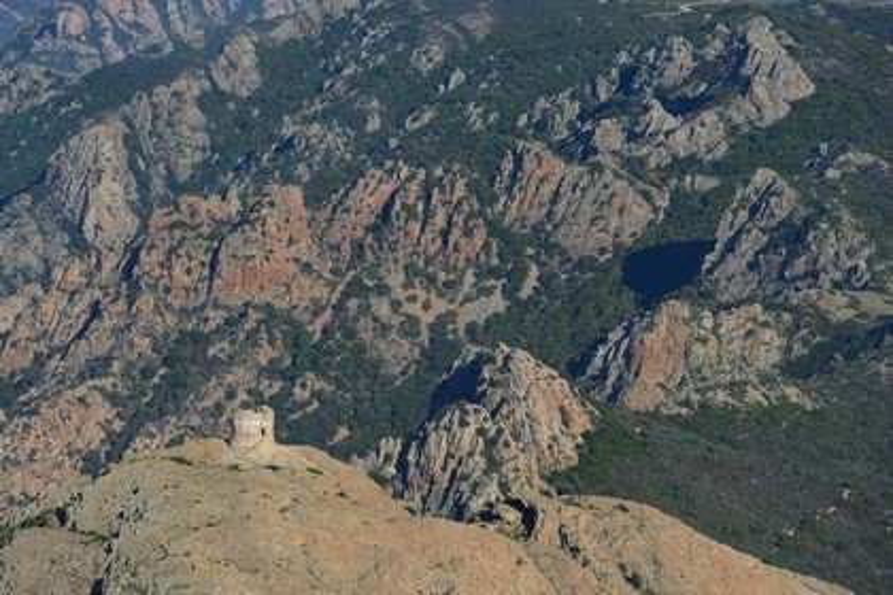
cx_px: 446
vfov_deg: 6.9
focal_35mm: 200
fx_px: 4961
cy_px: 298
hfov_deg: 10.3
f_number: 10
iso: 400
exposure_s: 1/1000
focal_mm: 200
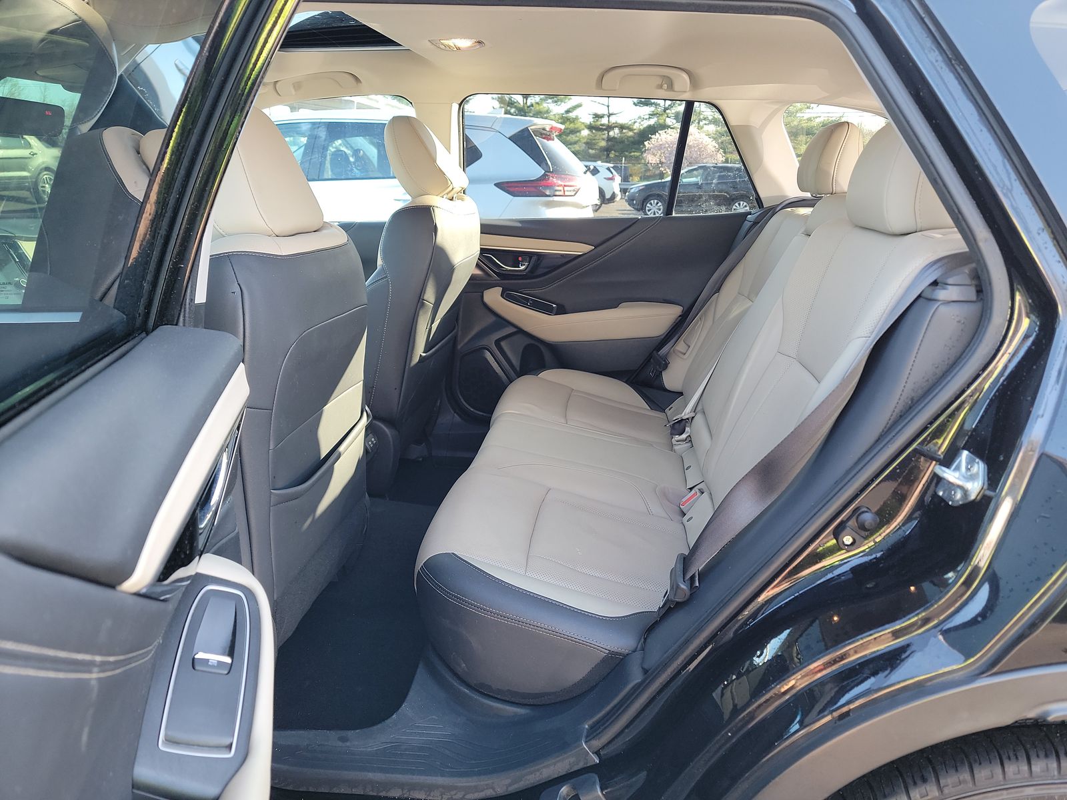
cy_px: 400
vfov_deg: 56.8
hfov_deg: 71.6
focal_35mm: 24
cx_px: 534
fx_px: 740
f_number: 1.8
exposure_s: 1/59
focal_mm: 6.7
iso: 162
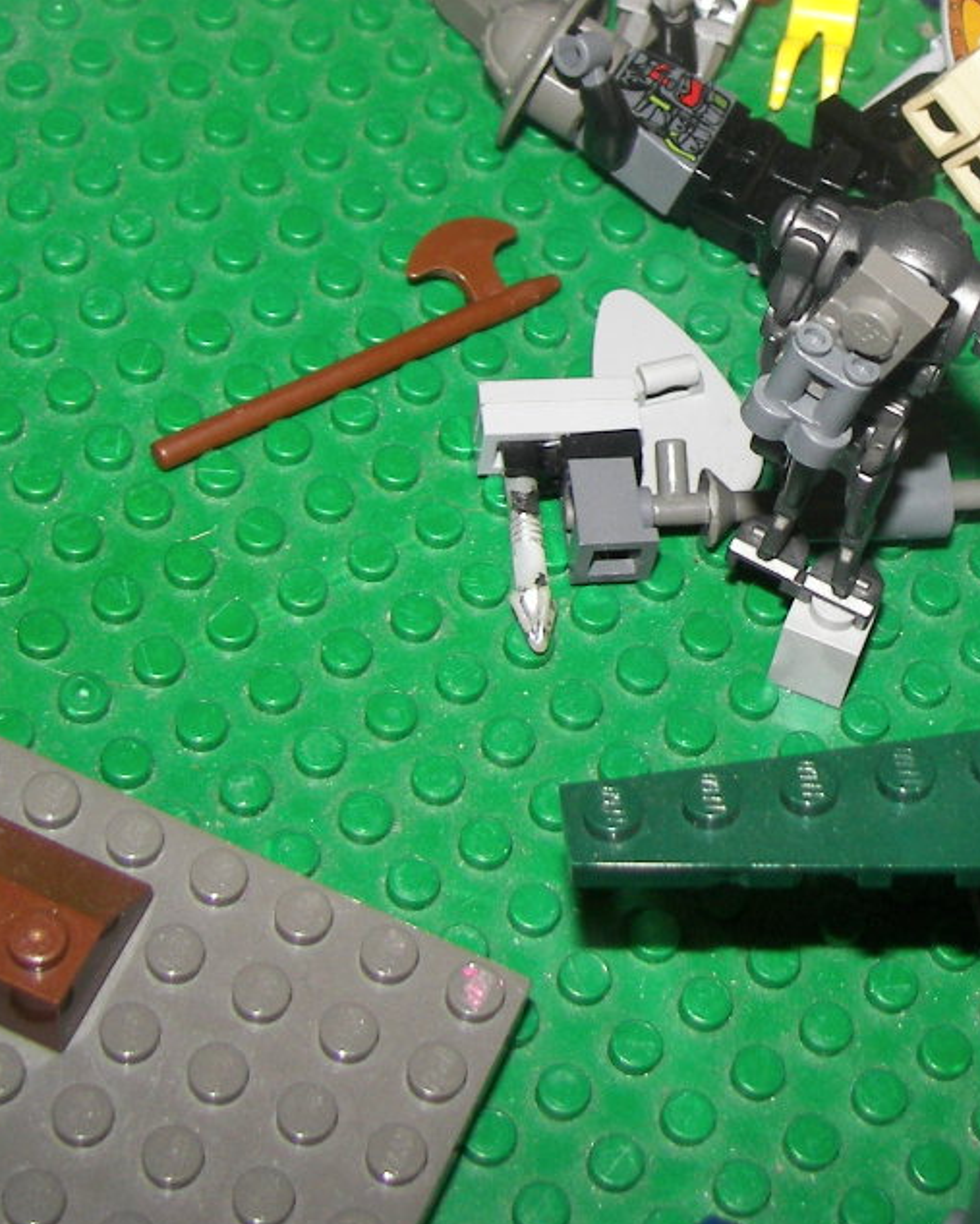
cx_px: 849
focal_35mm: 71
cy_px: 354
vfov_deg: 26.5
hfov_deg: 21.2
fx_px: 2572
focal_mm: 6
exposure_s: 1/30
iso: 100
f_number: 2.8
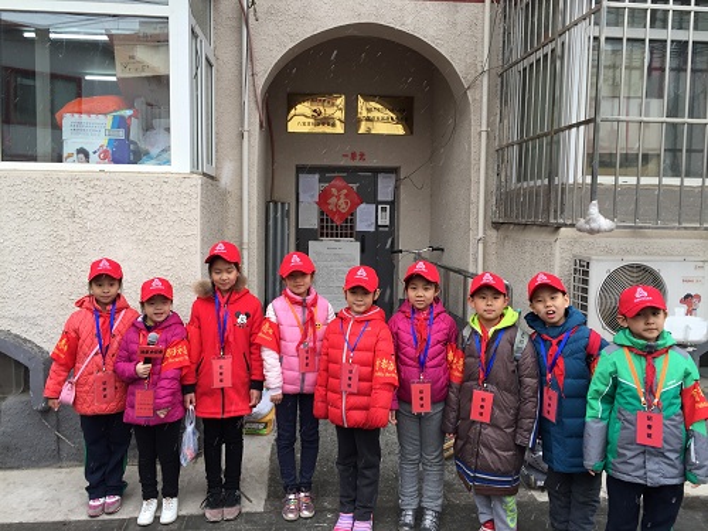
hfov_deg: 61.7
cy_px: 266
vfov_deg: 48.2
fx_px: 593
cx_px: 354
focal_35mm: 29
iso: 40
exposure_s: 1/100
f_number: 2.2
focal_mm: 4.15
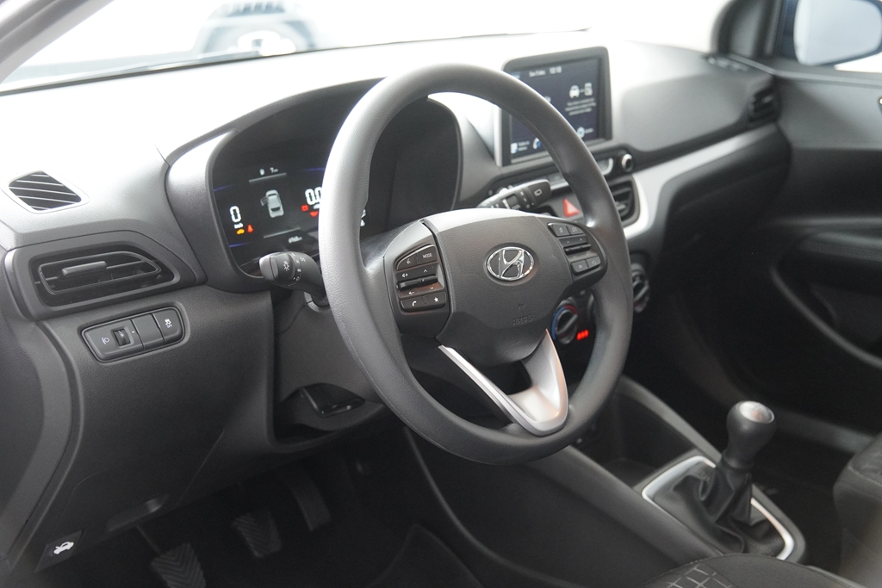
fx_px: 1103
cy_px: 294
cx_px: 441
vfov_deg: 29.9
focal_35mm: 45
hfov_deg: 43.6
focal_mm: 30
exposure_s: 1/160
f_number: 2.8
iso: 2500
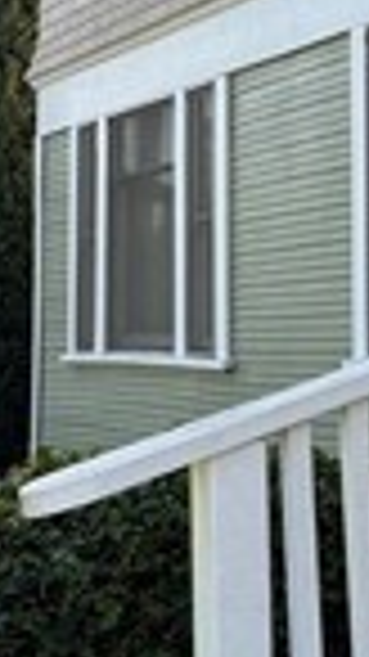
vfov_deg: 31.1
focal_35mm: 67
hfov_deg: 12.7
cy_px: 189
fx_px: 1167
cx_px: 945
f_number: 2.2
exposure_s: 1/327
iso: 40
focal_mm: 2.22
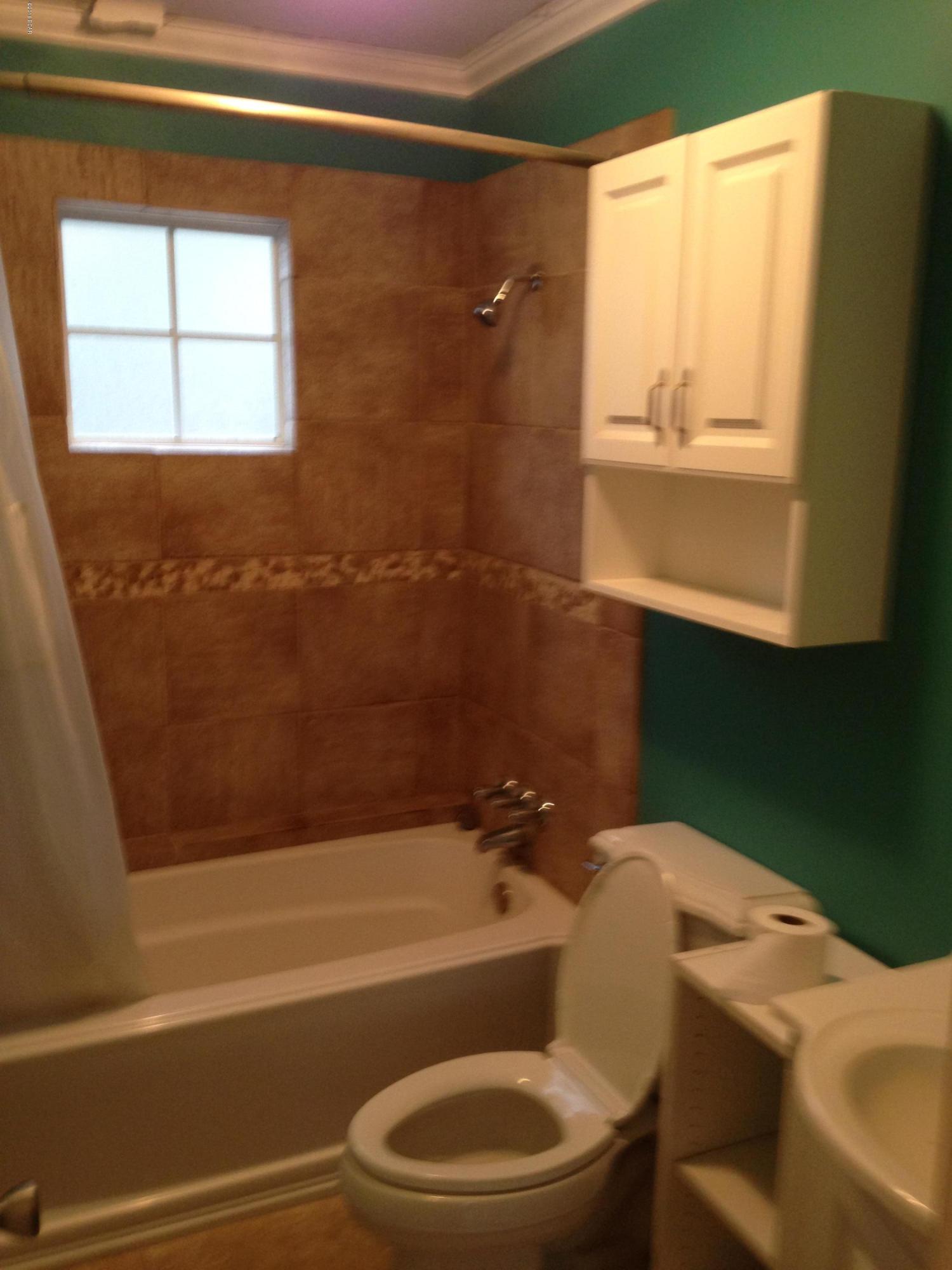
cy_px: 635
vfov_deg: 55.4
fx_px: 1210
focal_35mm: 33
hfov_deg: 42.9
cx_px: 476
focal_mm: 4.12
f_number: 2.4
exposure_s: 1/20
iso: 125
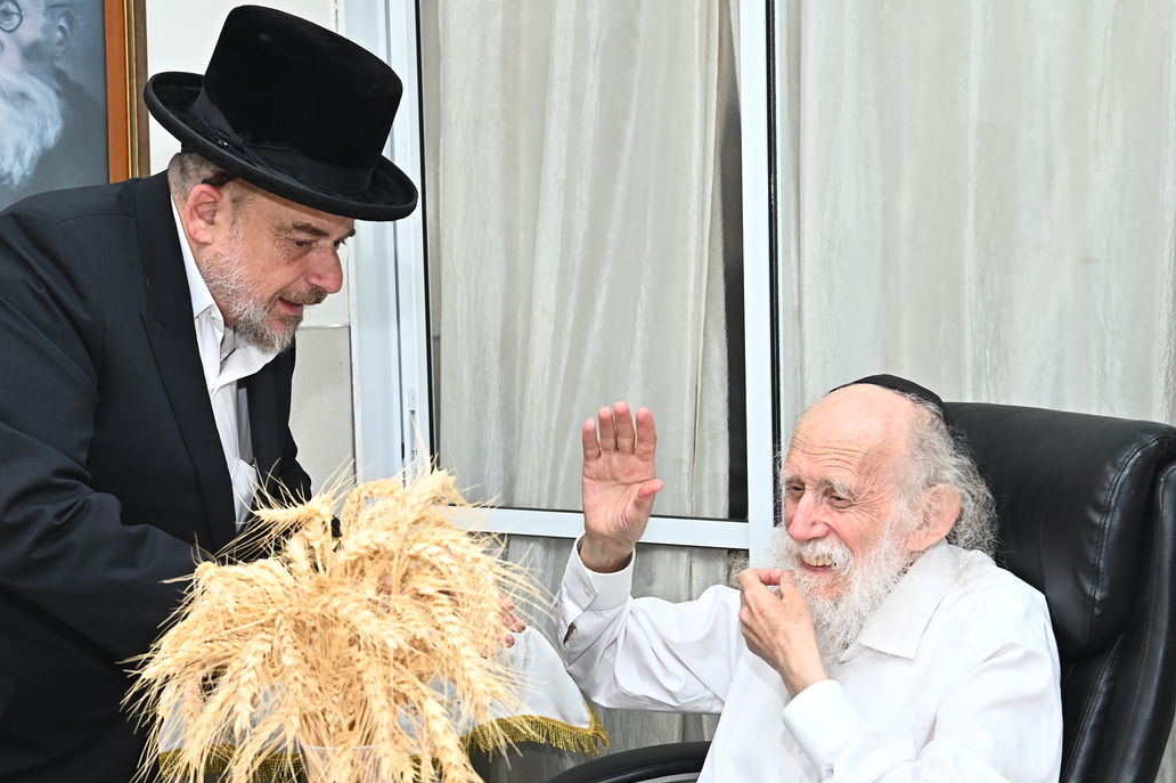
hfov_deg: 35.0
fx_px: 1861
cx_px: 498
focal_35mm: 57
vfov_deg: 23.7
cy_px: 441
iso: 1250
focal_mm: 42
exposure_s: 1/200
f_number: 7.1
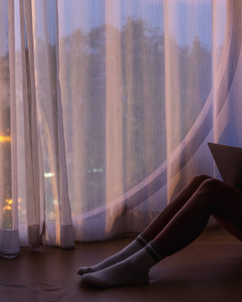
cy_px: 133
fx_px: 671
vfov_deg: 25.4
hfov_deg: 20.1
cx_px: 213
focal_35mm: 75
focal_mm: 31.1
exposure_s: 1/1.43
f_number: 2.8
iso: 400
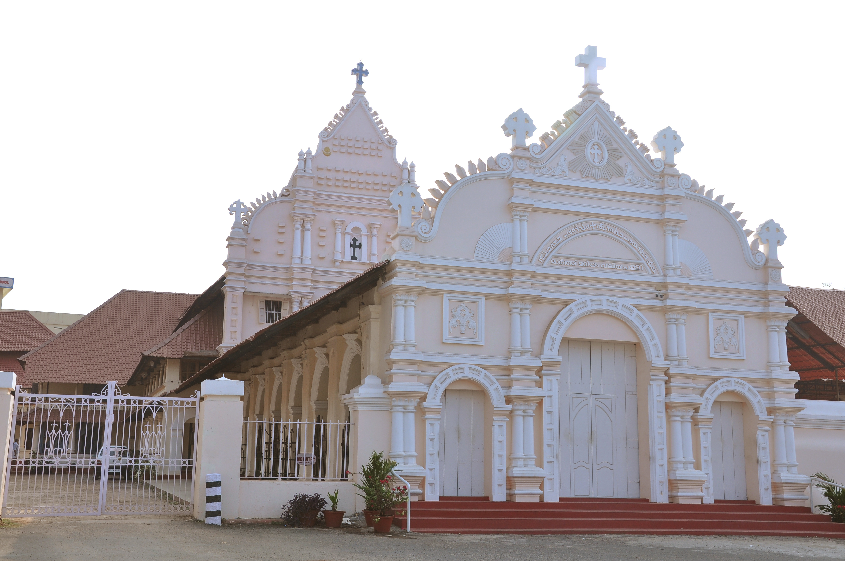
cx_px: 422
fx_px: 985
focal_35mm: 42
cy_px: 280
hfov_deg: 46.4
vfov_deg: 31.8
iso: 200
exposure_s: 1/200
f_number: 10
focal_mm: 28
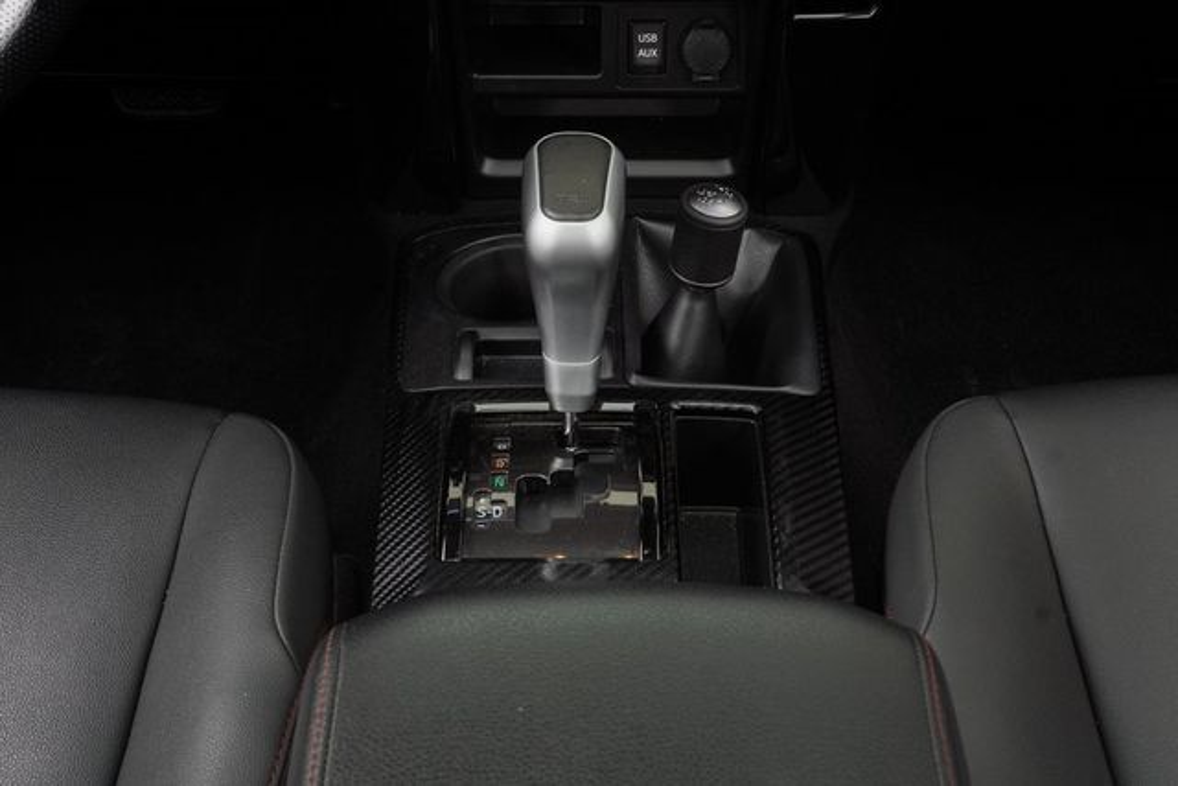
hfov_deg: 41.1
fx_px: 1571
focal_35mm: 48
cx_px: 589
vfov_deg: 28.1
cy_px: 393
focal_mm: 32
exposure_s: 1/15
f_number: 13
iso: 160
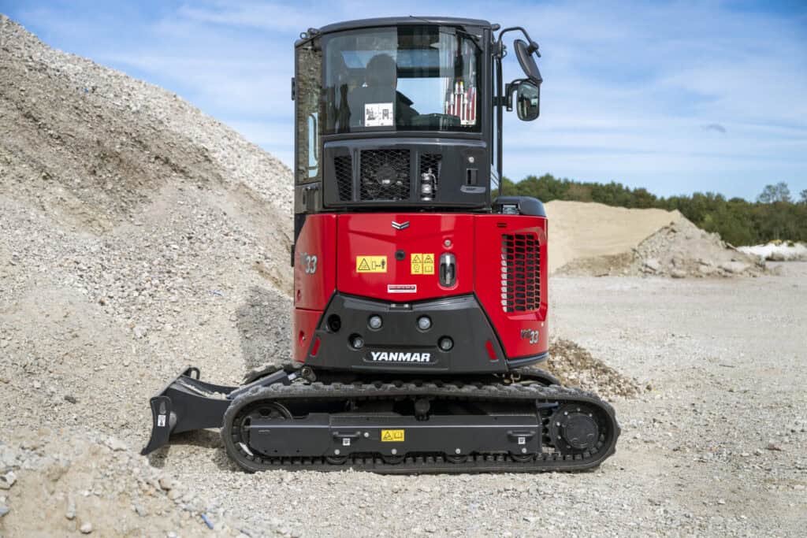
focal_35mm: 47
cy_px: 269
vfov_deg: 28.7
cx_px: 404
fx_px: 1054
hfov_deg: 41.9
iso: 100
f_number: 4
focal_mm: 47
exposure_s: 1/1000
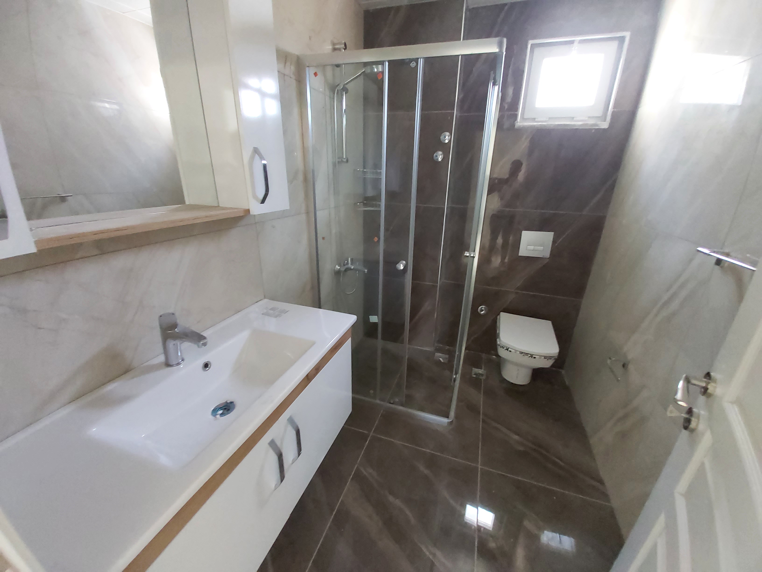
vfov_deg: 94.5
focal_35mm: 12
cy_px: 286
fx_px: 264
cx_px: 381
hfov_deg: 110.5
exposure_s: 1/25
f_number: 2.2
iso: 320
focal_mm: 1.42
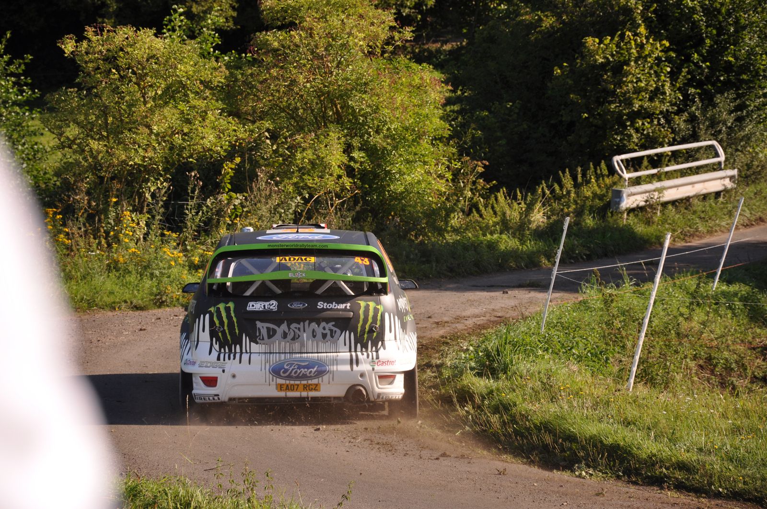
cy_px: 254
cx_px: 384
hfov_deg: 13.1
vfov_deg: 8.7
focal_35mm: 158
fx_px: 3351
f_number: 5.6
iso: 200
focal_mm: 105
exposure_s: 1/500
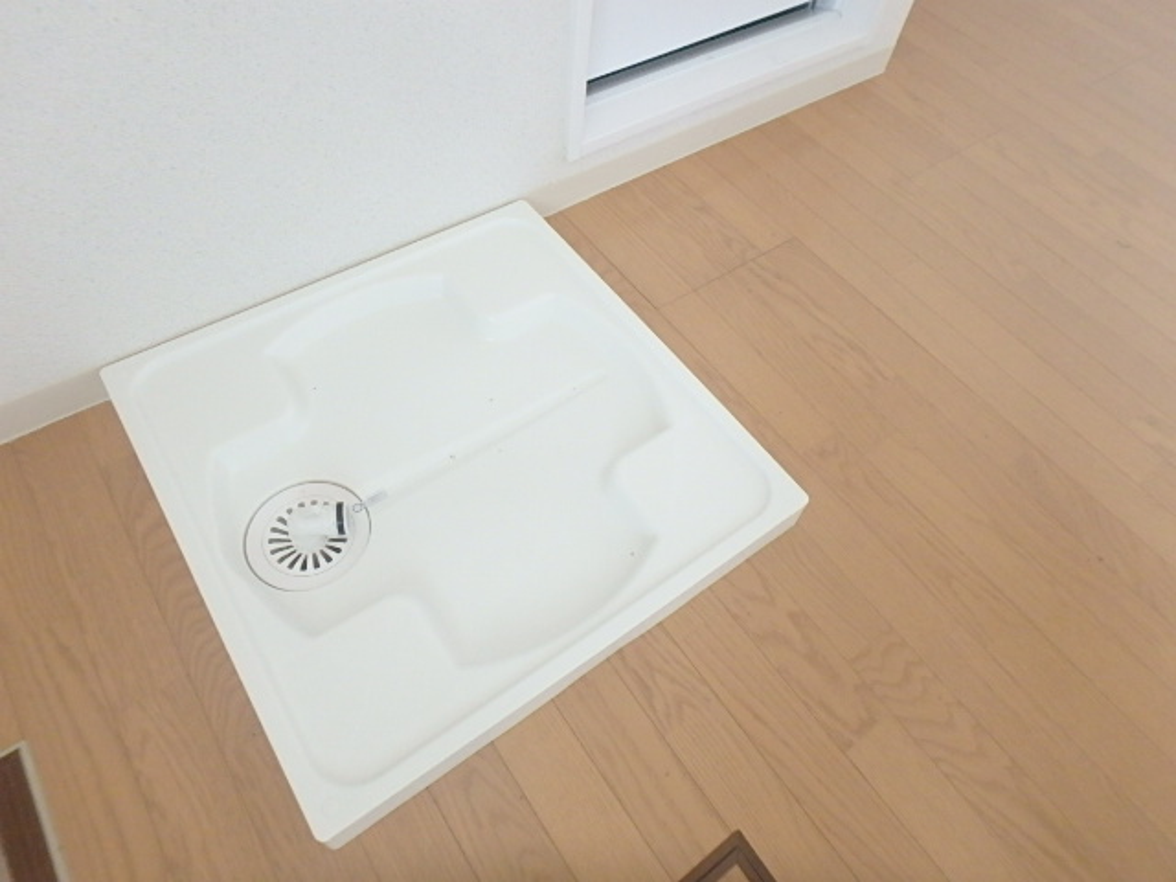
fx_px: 713
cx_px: 588
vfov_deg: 63.4
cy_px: 441
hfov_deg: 79.0
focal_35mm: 21
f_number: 3.5
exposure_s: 1/30
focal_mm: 3.7
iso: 640
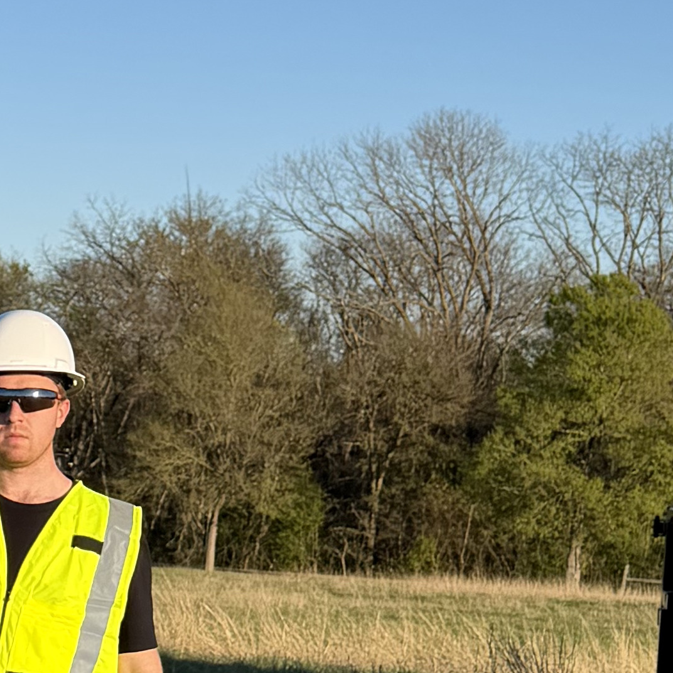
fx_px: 2486
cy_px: 620
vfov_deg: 15.2
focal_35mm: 113
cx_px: -271
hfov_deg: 14.6
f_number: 1.78
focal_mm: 6.76
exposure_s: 1/3584
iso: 80
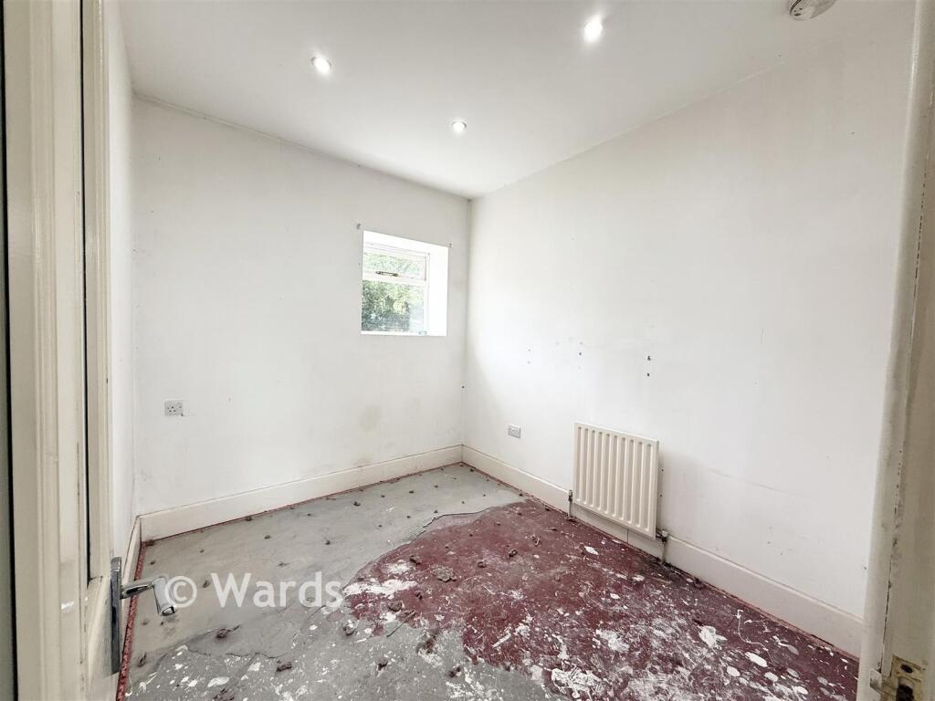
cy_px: 350
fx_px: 378
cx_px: 468
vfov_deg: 85.7
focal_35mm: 14
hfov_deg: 102.1
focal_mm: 2.22
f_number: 2.2
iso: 80
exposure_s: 1/100
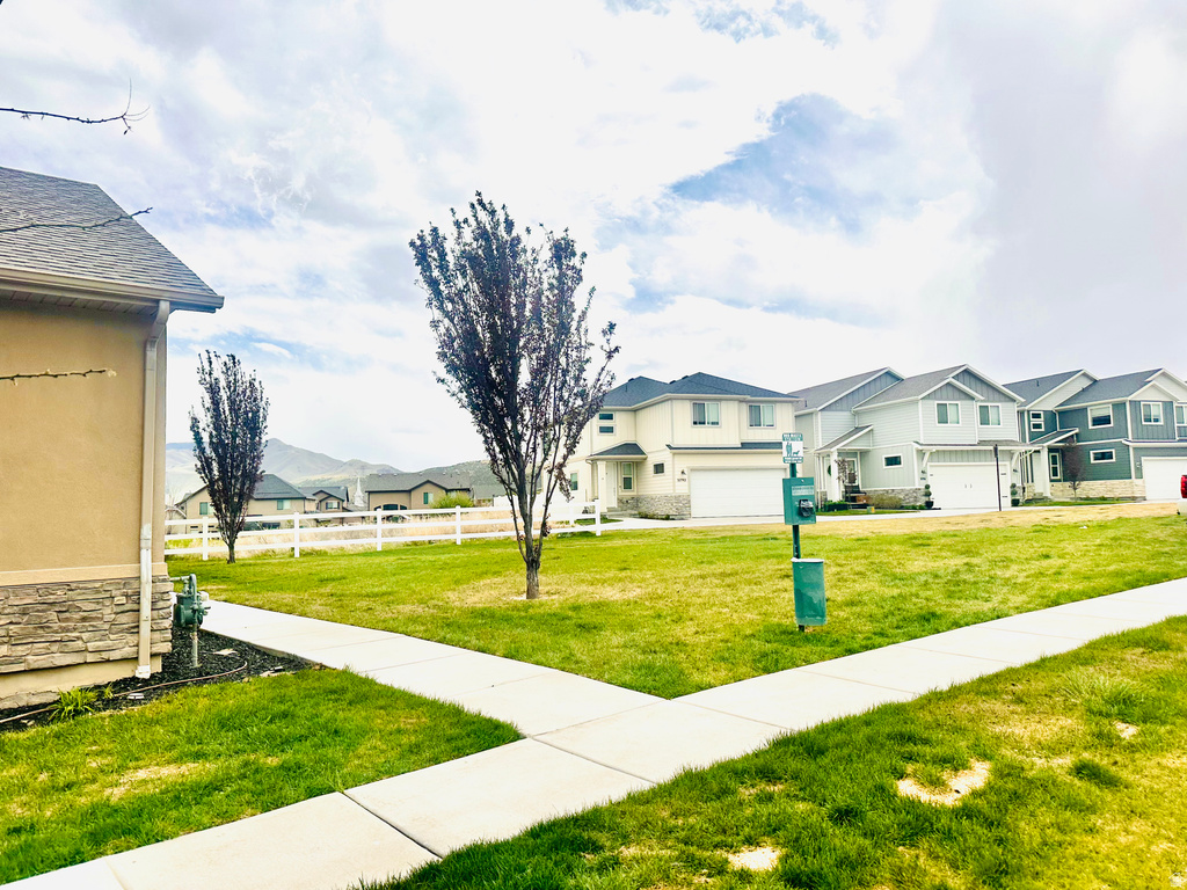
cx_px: 594
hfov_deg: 71.6
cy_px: 445
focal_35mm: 24
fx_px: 823
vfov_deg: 56.8
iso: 80
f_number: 1.78
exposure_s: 1/10753
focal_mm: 6.86
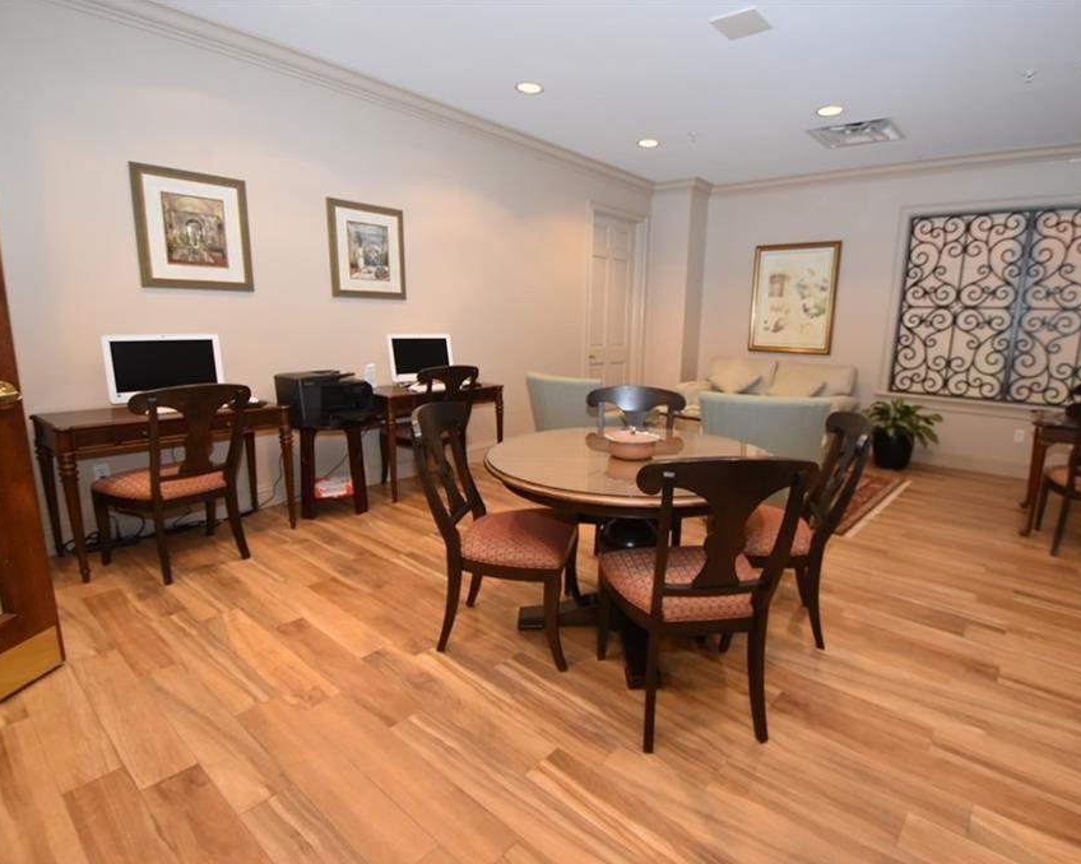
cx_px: 585
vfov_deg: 77.0
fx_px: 544
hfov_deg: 89.5
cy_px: 432
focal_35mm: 17
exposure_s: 1/60
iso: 1100
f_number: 3.5
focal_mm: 10
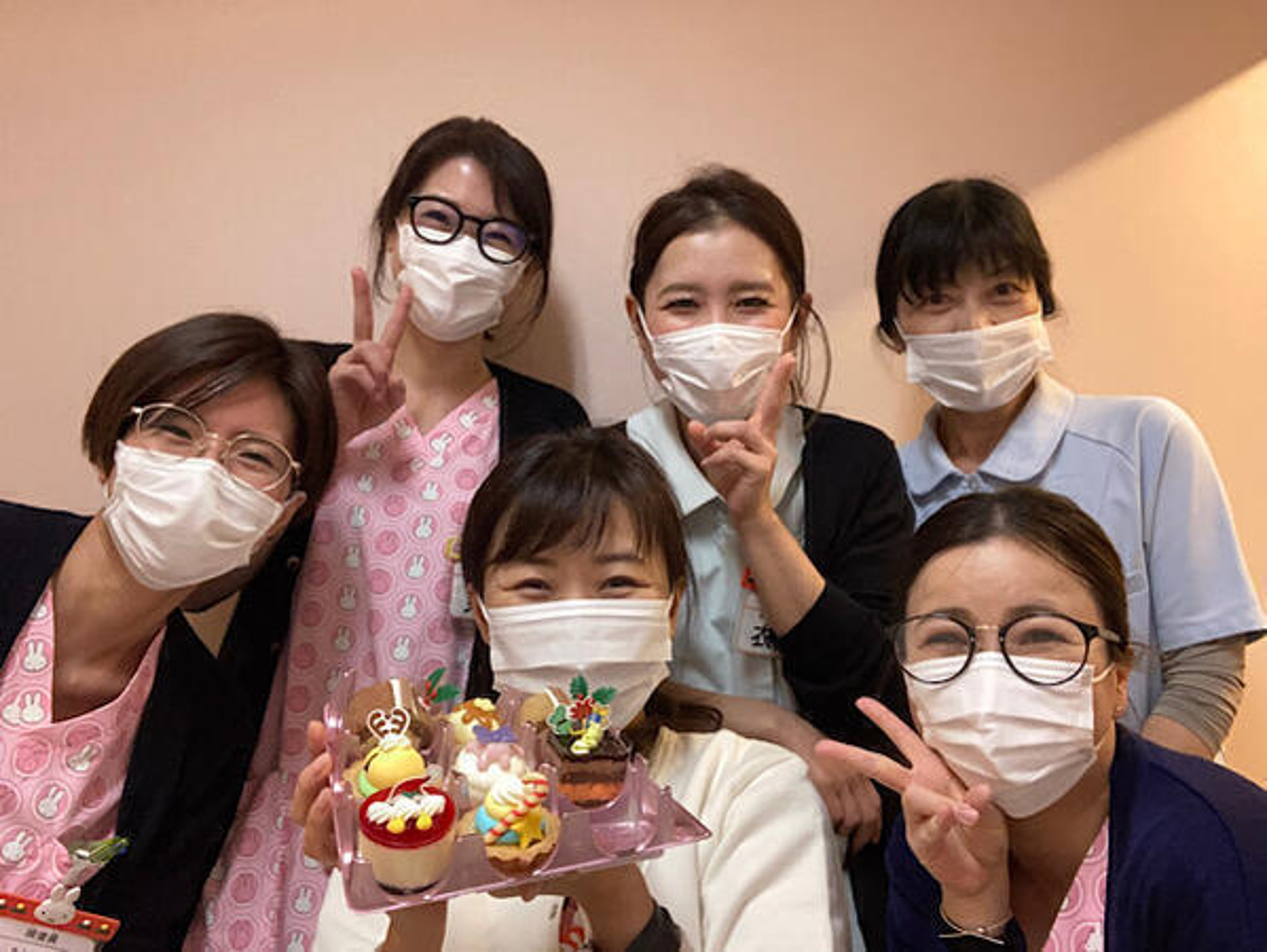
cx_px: 634
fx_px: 1172
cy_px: 476
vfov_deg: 44.2
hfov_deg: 56.8
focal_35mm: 32
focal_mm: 2.87
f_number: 2.2
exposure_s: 1/60
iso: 160
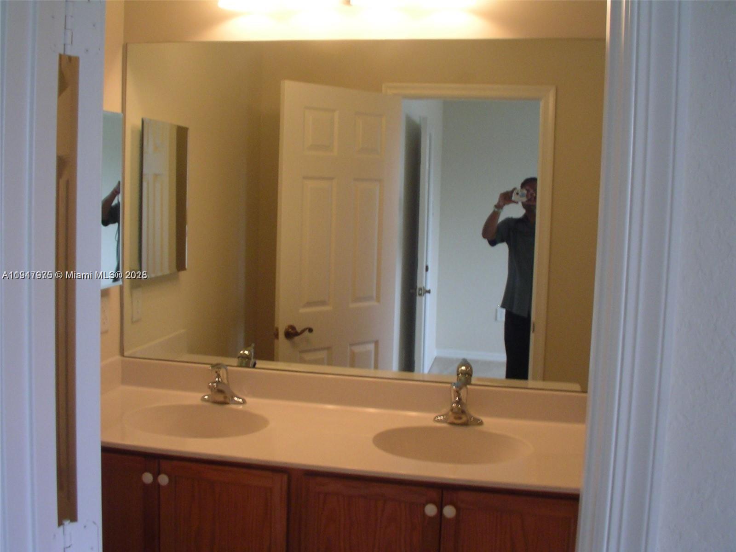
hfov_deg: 50.1
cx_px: 368
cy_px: 276
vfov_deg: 38.7
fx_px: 787
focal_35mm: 37
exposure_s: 1/10
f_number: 6.9
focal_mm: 5.7
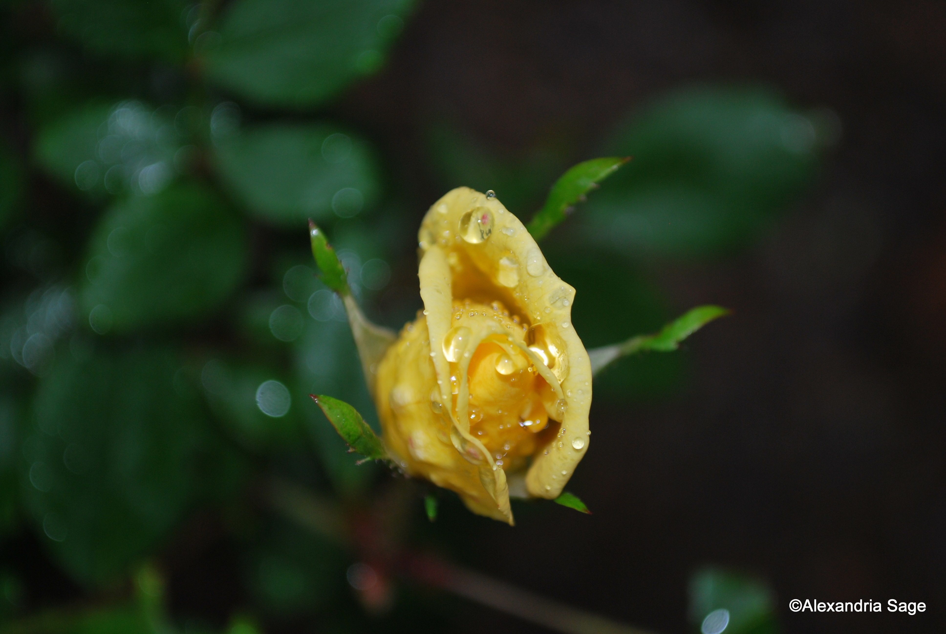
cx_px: 473
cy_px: 317
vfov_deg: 17.5
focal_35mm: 78
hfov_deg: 26.0
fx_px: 2052
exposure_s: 1/60
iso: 200
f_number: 5.6
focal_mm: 52
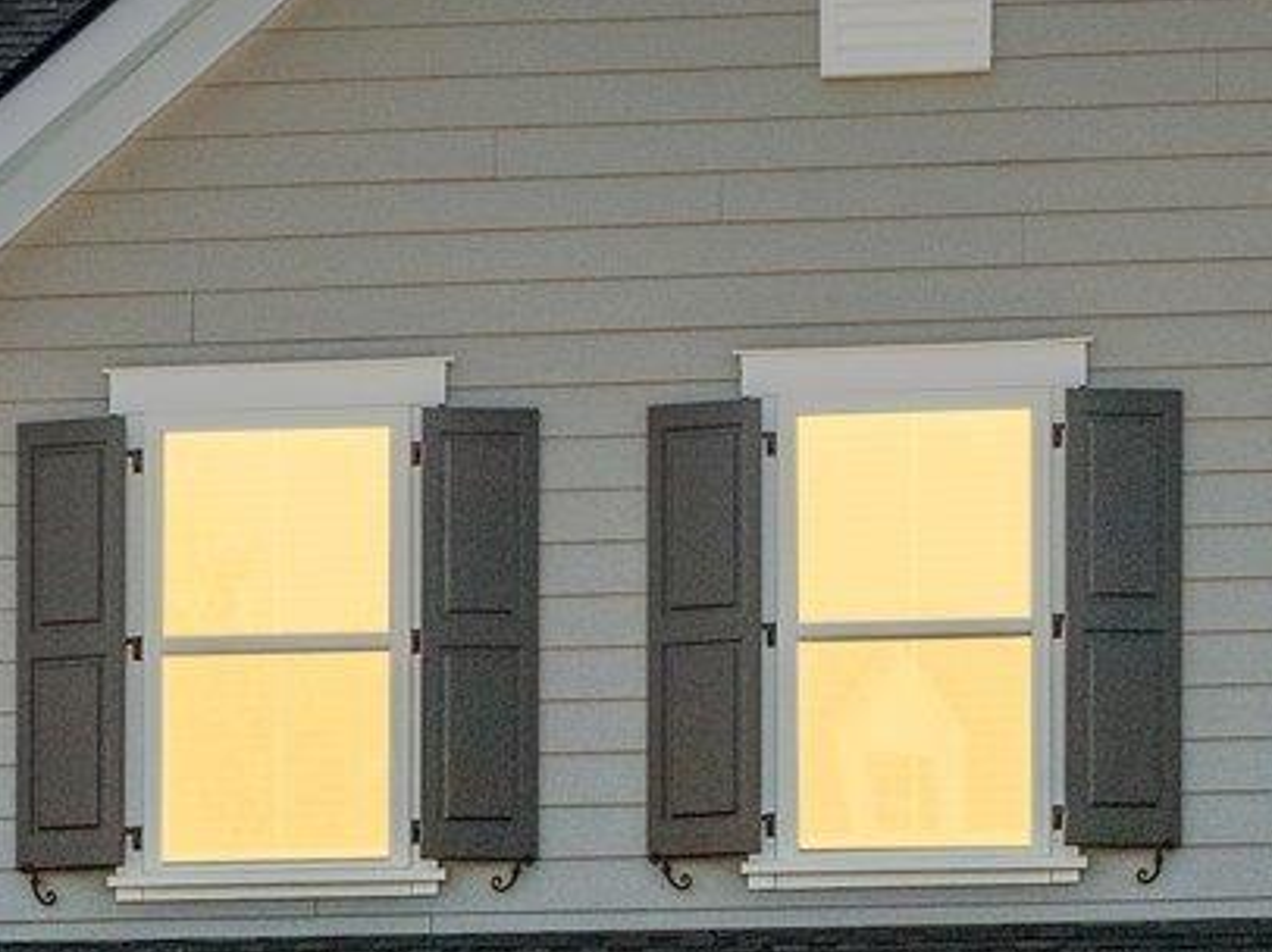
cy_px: 1223
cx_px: 595
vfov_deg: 11.9
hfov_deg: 16.3
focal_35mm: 121
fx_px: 4444
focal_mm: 12.29
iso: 400
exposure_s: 1/640
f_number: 2.8
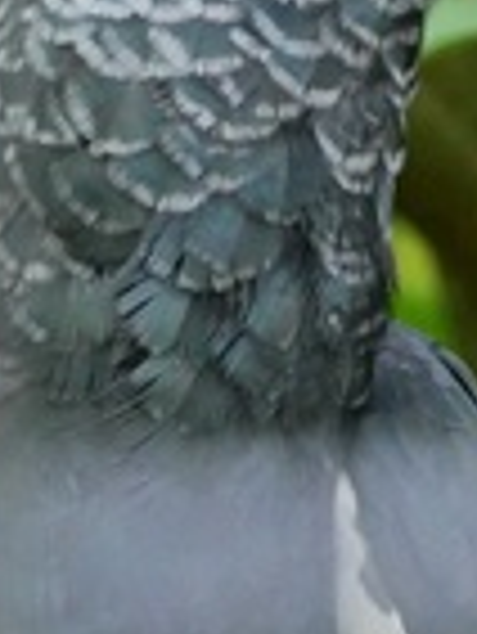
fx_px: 10970
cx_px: 248
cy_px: 465
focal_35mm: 598
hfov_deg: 2.5
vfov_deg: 3.3
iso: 3200
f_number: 5.4
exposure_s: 1/161
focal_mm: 69
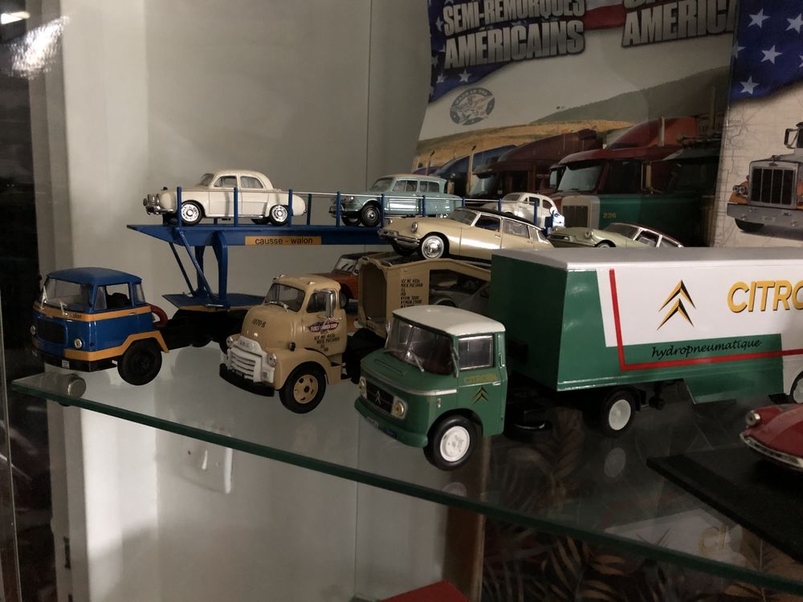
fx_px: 650
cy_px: 301
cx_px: 402
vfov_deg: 49.7
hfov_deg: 63.4
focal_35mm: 28
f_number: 1.8
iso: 200
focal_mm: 4
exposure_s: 1/4
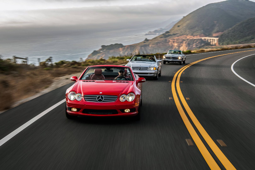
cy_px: 85
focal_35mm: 52
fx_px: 368
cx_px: 128
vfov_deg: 26.0
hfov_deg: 38.2
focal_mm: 52
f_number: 14
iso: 250
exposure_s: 1/25
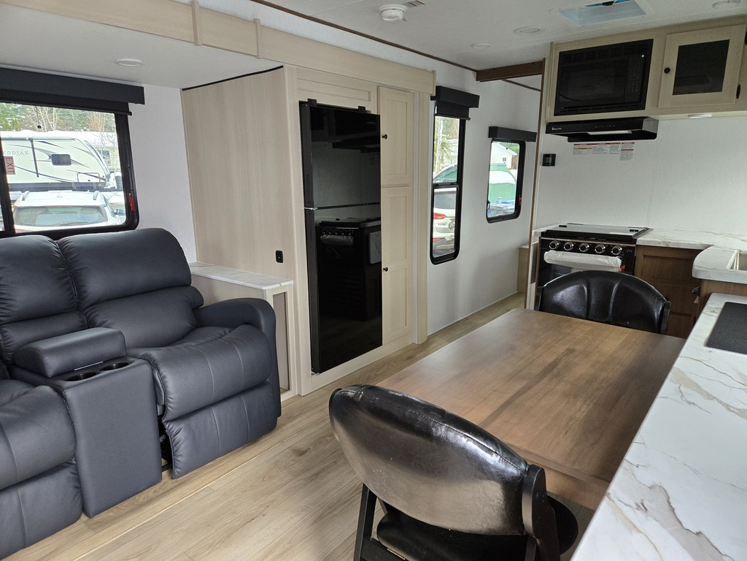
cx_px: 374
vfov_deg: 58.9
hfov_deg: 73.9
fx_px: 496
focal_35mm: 23
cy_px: 280
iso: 200
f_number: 1.8
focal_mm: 5.4
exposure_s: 1/120
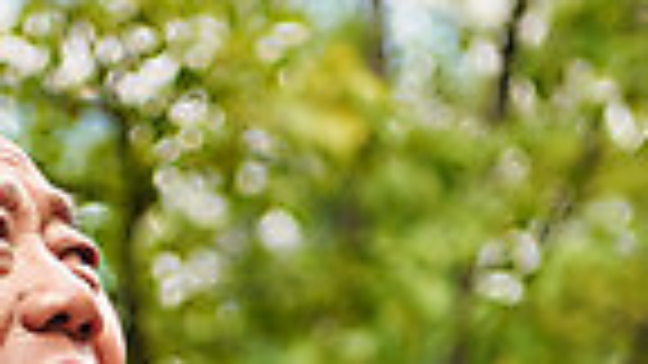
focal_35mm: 270
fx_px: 4639
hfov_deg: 8.0
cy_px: 562
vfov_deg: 4.5
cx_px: 160
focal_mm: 62
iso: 320
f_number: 2.8
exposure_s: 1/1600
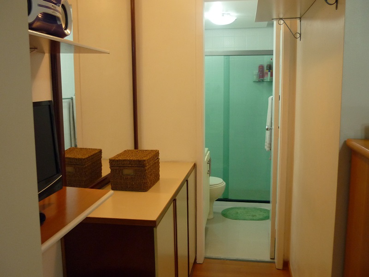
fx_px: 352
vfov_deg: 42.9
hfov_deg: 55.4
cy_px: 138
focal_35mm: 33
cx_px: 184
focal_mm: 5.5
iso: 250
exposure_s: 1/30
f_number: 2.8
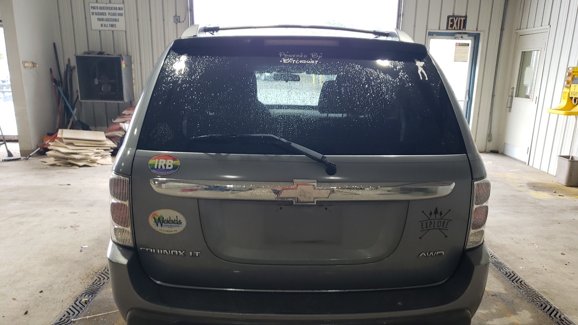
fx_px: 444
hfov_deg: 66.1
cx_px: 294
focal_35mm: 29
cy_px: 188
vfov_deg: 40.1
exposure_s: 1/60.2
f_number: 1.5
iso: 69
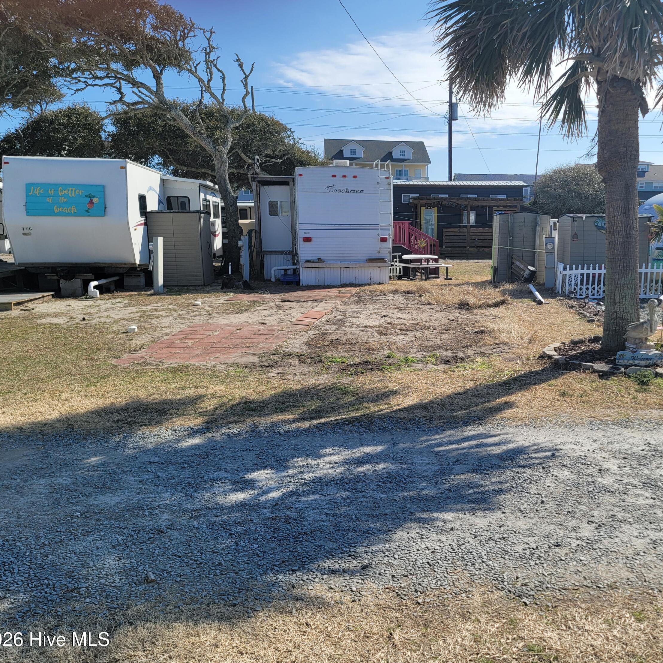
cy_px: 333
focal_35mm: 30
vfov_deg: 54.0
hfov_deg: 53.4
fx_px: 650
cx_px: 416
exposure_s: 1/1235
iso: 20
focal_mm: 7
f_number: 1.8
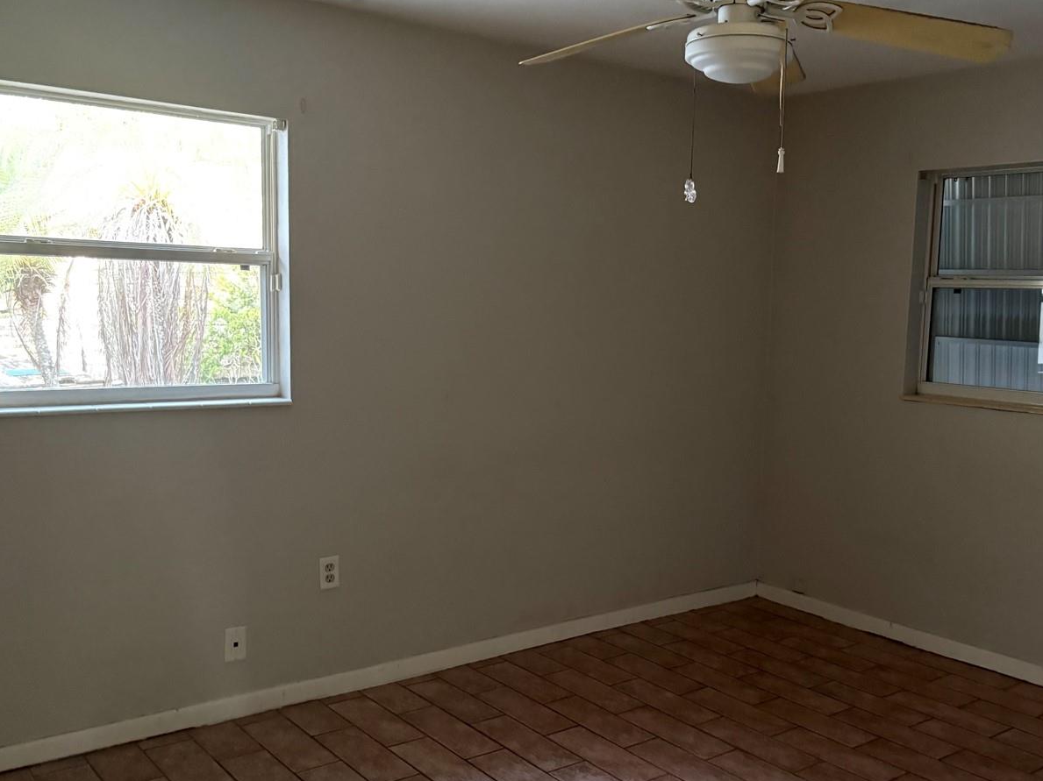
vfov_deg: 40.7
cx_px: 617
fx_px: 1054
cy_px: 412
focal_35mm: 35
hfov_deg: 52.3
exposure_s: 1/30
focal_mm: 5.96
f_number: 1.6
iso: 640
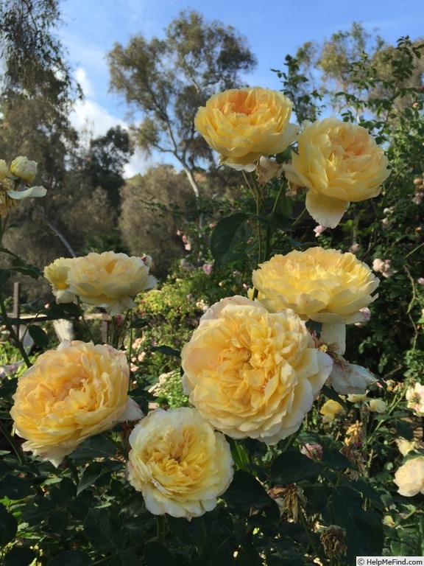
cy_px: 283
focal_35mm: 29
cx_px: 212
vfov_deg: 61.7
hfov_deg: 48.2
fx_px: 474
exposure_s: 1/942
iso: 32
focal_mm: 4.15
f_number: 2.2
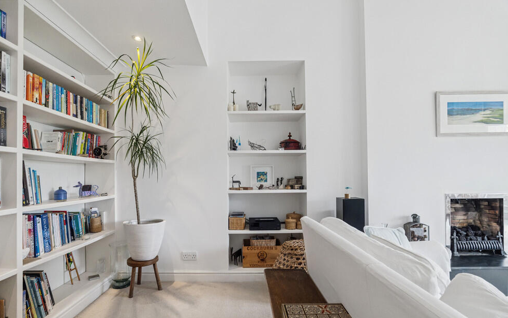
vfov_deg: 67.8
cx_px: 246
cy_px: 175
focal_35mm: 17
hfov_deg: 94.3
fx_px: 235
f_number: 8
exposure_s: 1/100
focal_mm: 16
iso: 4000
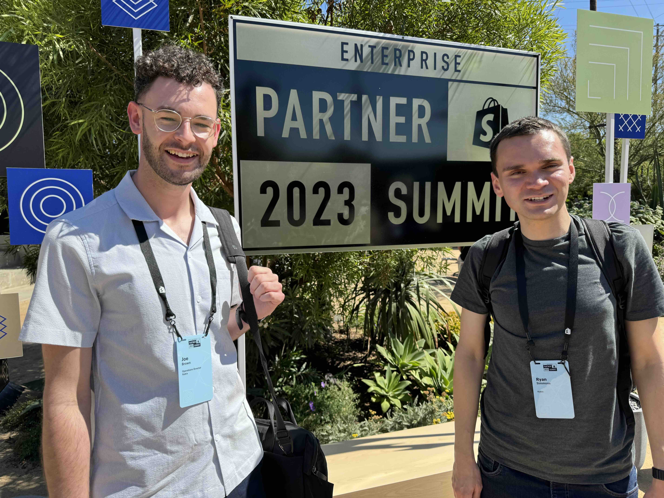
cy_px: 249
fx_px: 460
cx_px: 332
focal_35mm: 24
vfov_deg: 56.8
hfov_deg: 71.6
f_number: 1.78
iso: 80
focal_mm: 6.86
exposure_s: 1/2415
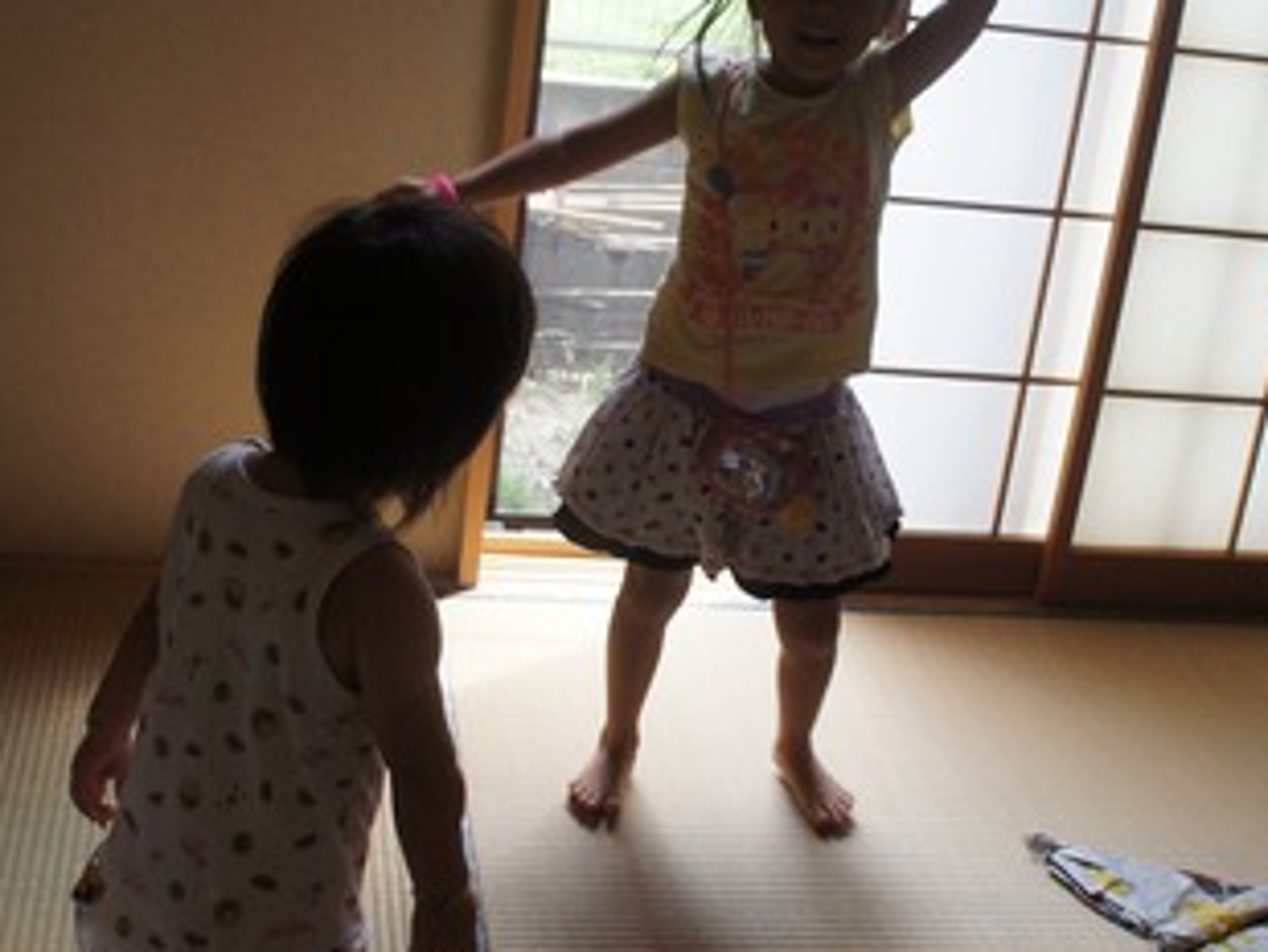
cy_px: 437
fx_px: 2052
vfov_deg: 26.1
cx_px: 673
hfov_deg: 34.3
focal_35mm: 56
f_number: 5.6
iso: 800
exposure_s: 1/250
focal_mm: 20
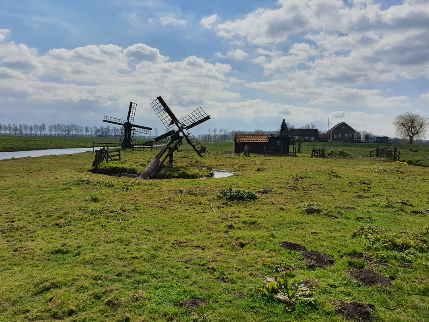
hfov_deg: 67.3
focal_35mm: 26
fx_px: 322
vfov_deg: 53.1
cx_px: 214
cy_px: 161
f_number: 2.4
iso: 50
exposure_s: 1/4816
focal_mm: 4.3
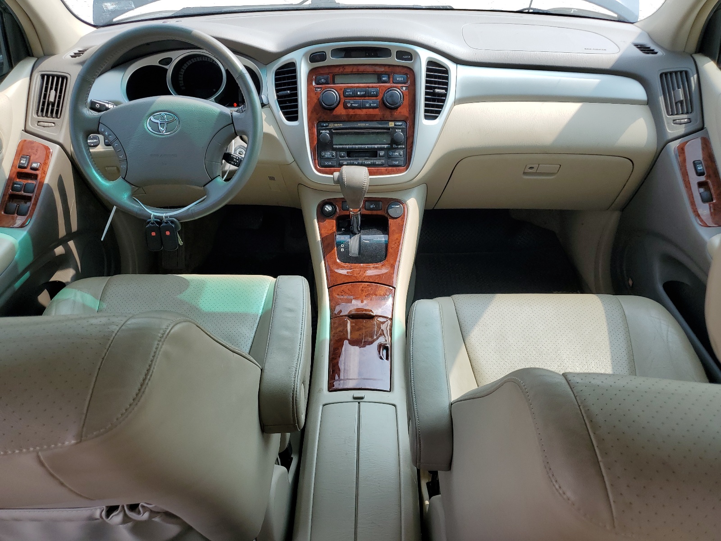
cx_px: 360
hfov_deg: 67.3
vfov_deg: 53.1
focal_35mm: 26
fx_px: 542
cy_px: 270
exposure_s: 1/625
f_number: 1.5
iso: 50
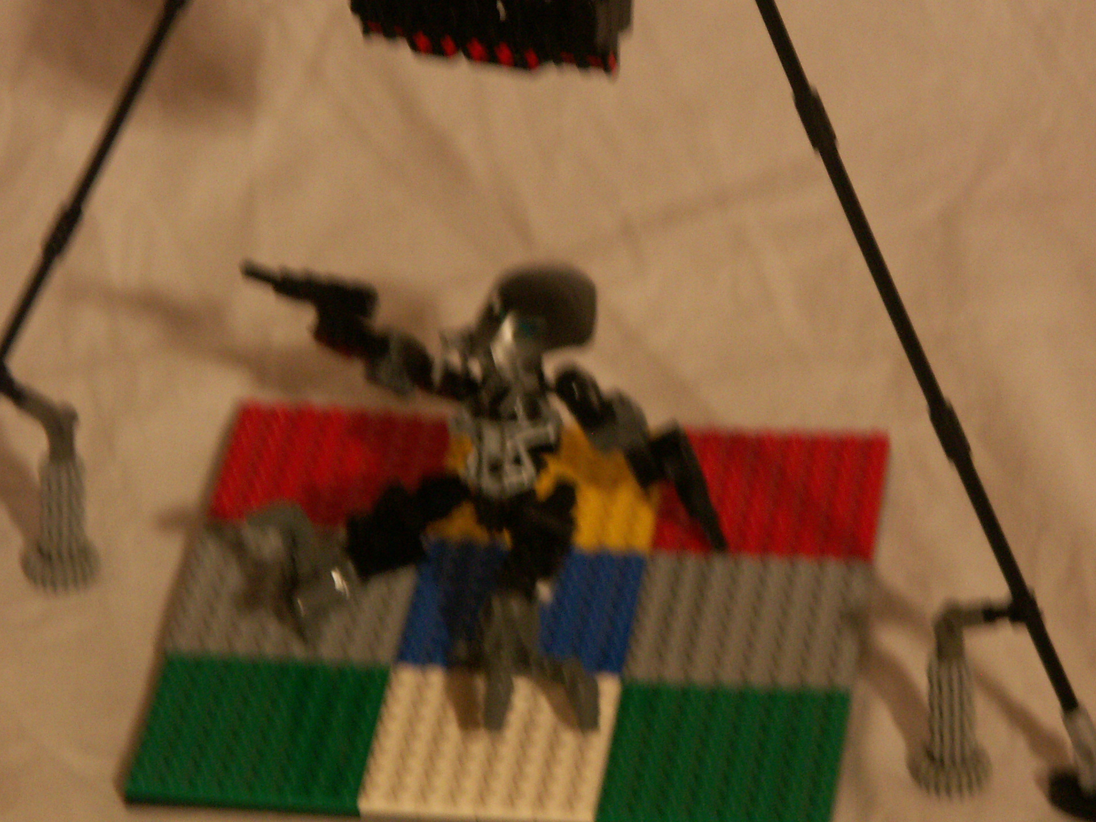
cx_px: 542
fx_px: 7251
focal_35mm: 229
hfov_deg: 8.6
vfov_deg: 6.5
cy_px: 293
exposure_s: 1/6
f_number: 3.5
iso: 200
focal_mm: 43.22
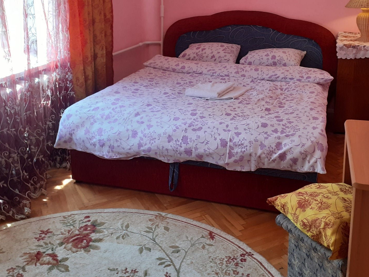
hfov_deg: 47.8
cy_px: 81
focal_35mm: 39
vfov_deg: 36.2
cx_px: 206
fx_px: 416
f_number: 1.9
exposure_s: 1/50
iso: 80
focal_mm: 3.6
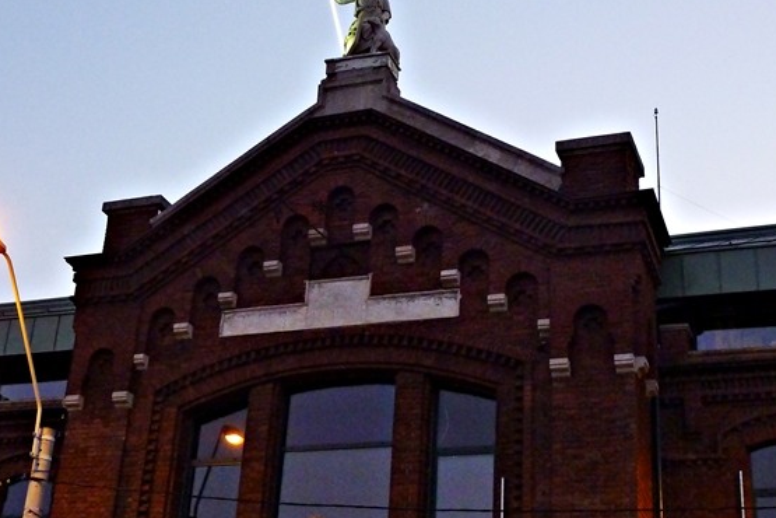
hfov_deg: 33.4
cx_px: 348
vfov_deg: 22.6
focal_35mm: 60
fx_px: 1293
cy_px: 232
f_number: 3.6
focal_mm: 6.5
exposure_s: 1/30
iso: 400
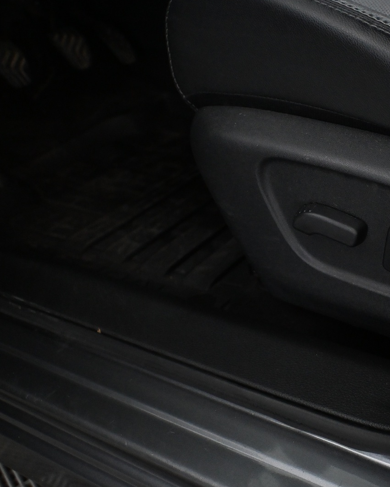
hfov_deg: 32.3
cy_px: 242
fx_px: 636
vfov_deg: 41.9
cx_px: 357
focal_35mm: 44
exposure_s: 1/60
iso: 4500
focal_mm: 20.5
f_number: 3.8
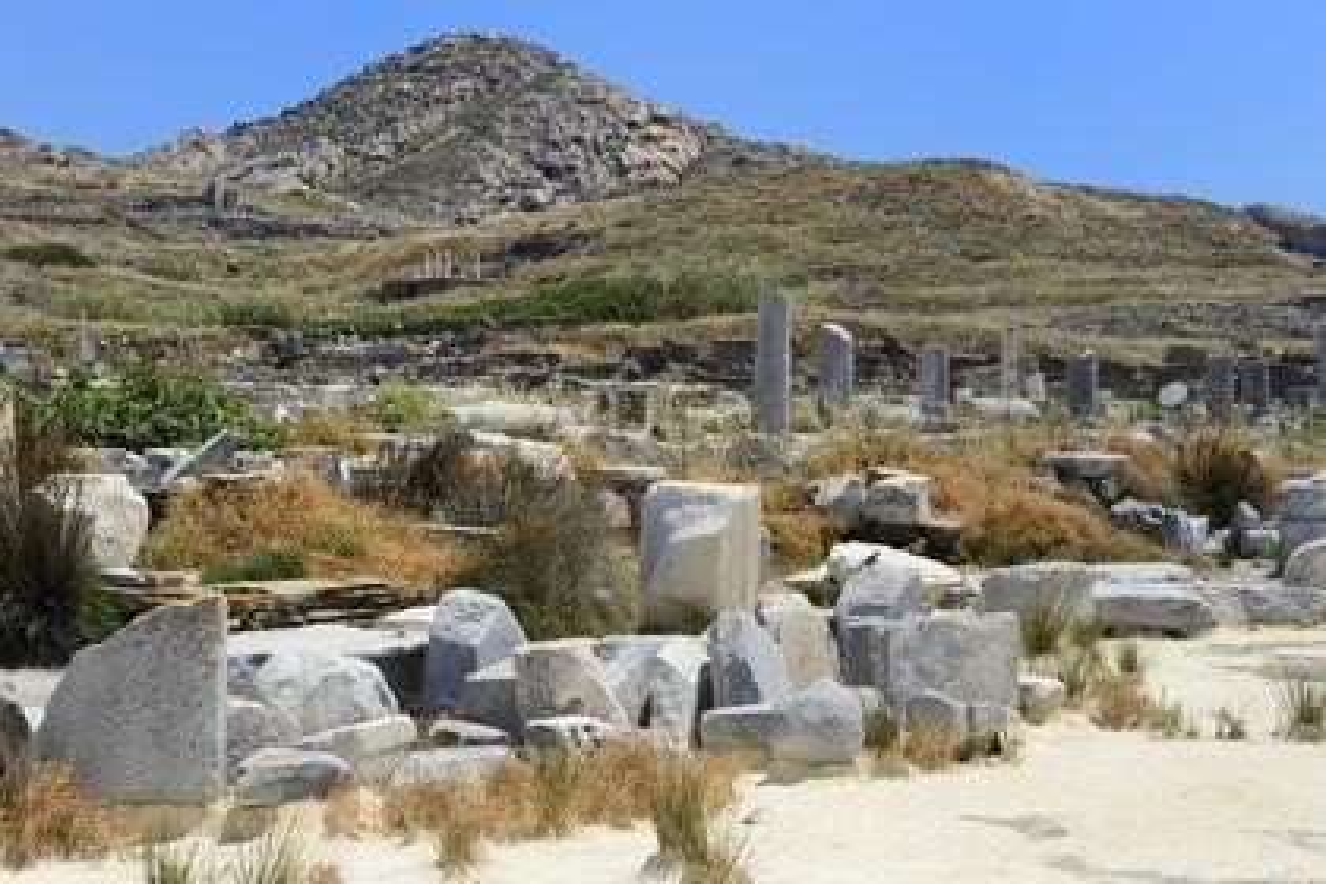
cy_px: 442
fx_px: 2578
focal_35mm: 70
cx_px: 663
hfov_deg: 28.8
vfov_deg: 19.5
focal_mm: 70
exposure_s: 1/320
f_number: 11
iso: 200
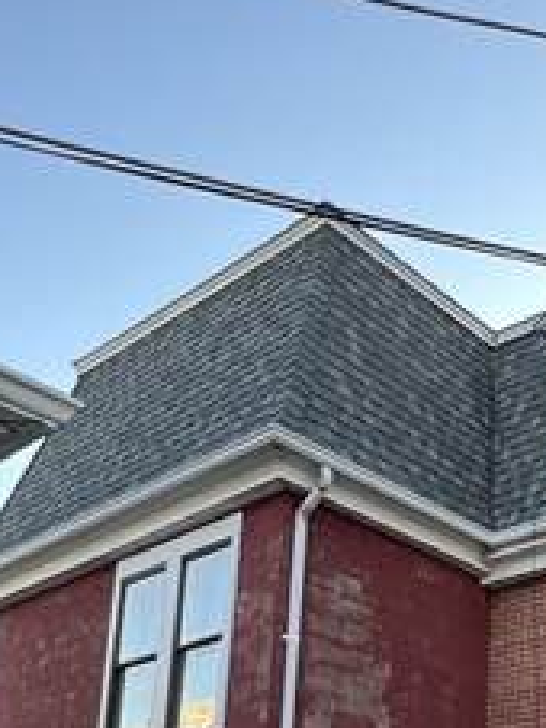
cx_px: 639
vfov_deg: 36.6
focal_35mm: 44
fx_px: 926
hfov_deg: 28.9
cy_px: 792
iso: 50
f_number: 1.8
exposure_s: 1/99
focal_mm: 1.57
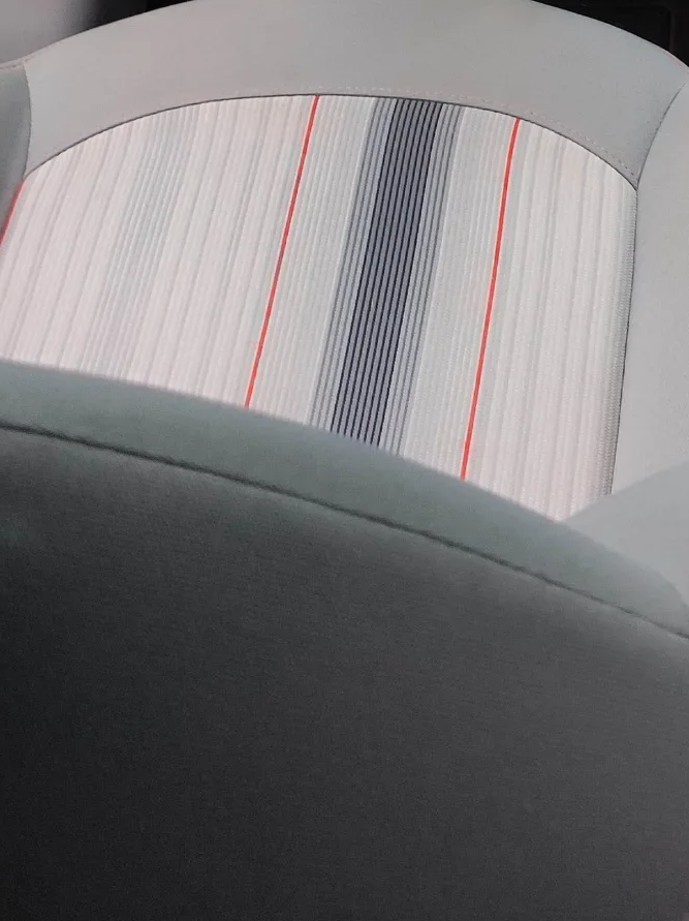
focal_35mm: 72
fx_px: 1913
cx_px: 976
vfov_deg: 25.7
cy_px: 7
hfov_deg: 18.5
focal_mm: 4.7
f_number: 1.79
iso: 609
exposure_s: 1/33
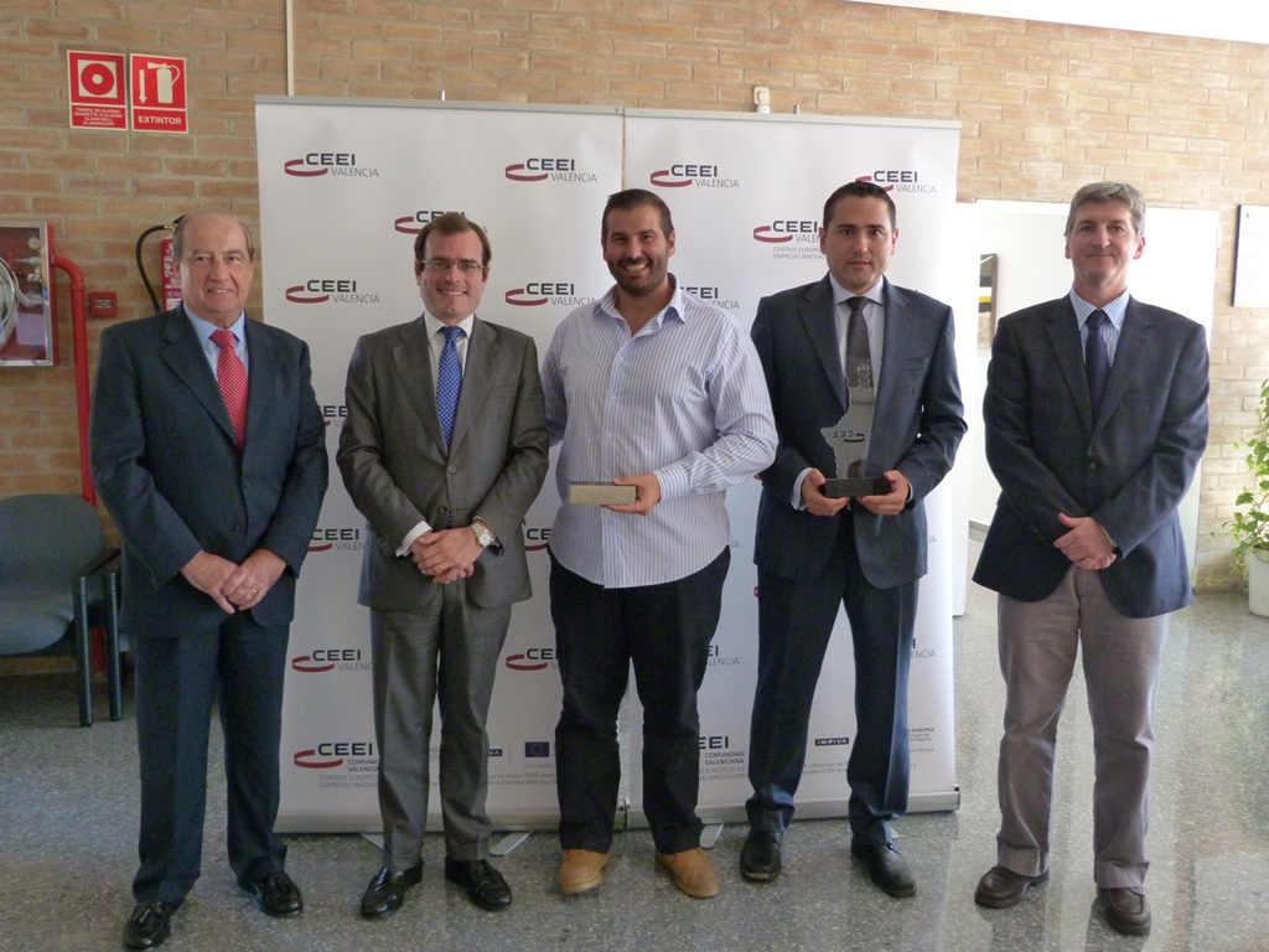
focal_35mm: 30
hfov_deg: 60.0
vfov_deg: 46.8
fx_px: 1100
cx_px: 634
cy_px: 476
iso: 400
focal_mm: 5.4
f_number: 3
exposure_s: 1/25
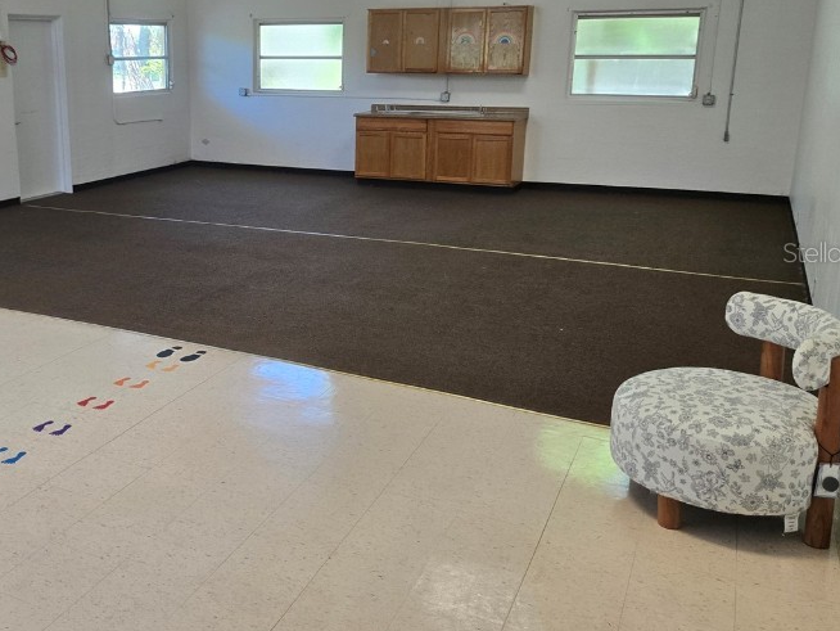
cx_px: 247
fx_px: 874
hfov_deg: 49.9
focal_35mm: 36
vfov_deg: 39.5
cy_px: 252
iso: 125
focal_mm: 5.4
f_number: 1.8
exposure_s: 1/120
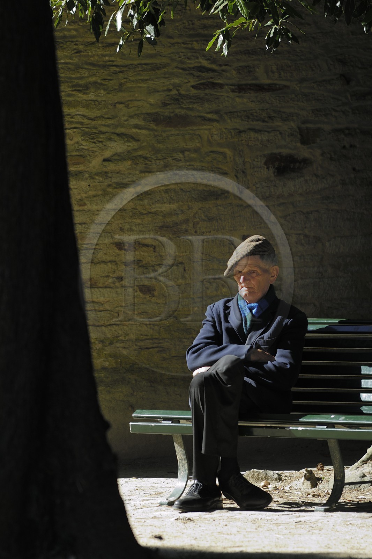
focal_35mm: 300
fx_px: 4652
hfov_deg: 4.6
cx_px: 186
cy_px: 280
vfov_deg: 6.9
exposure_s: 1/320
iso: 100
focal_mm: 200
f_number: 3
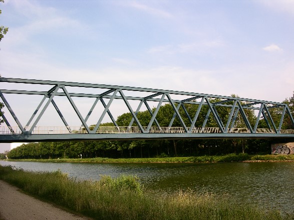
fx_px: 297
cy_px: 110
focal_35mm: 35
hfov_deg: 52.6
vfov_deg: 40.7
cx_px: 147
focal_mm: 8.9
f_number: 7.1
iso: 50
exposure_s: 1/122
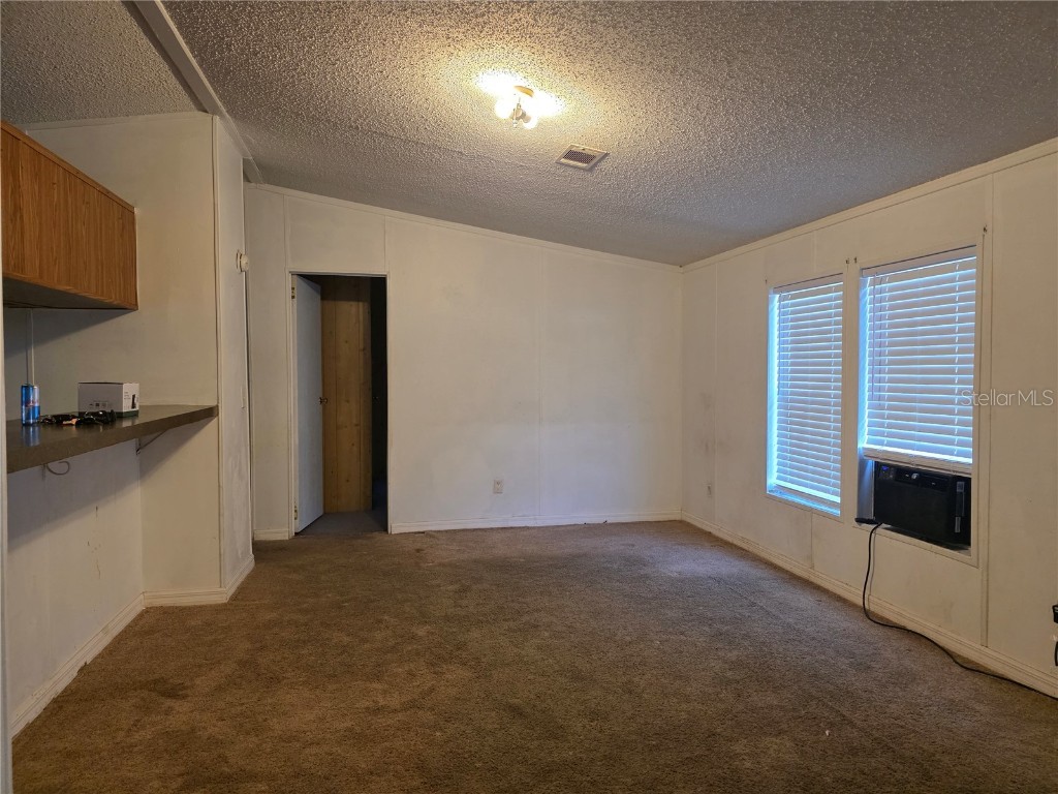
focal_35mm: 23
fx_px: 703
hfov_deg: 73.9
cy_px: 397
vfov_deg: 58.9
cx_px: 529
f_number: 1.7
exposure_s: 1/120
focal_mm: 6.3
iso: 640
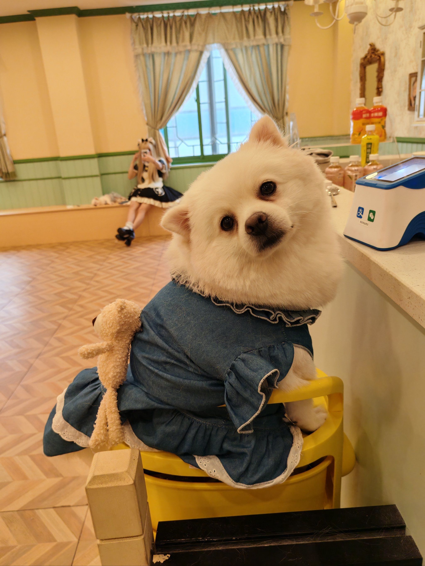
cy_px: 283
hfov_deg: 51.4
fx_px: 442
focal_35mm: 27
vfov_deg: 65.3
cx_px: 212
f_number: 1.95
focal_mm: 5.52
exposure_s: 1/100
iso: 100
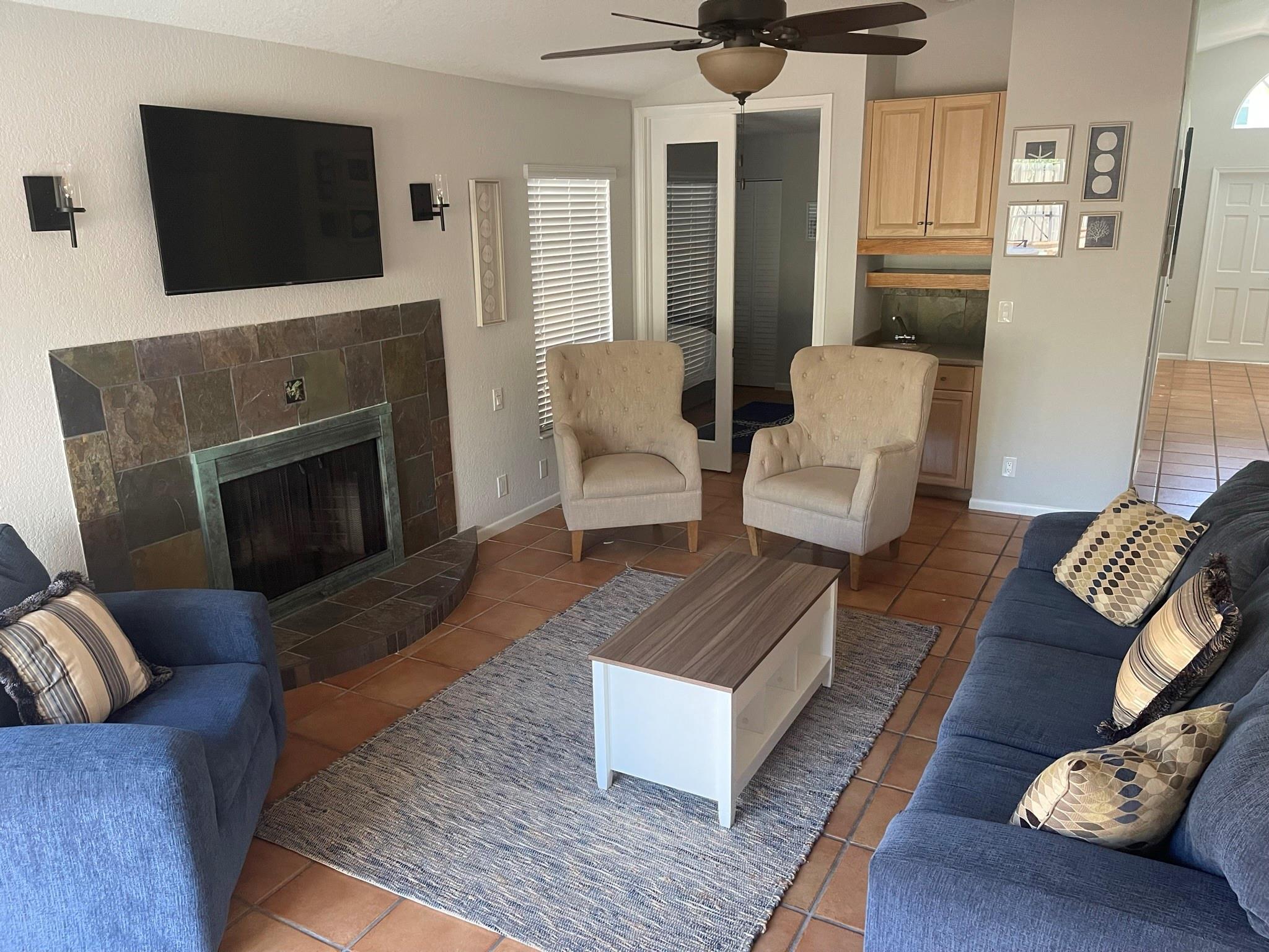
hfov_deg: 67.3
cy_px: 476
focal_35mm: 26
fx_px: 953
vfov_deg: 53.1
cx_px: 634
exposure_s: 1/60
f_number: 1.6
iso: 400
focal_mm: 5.1
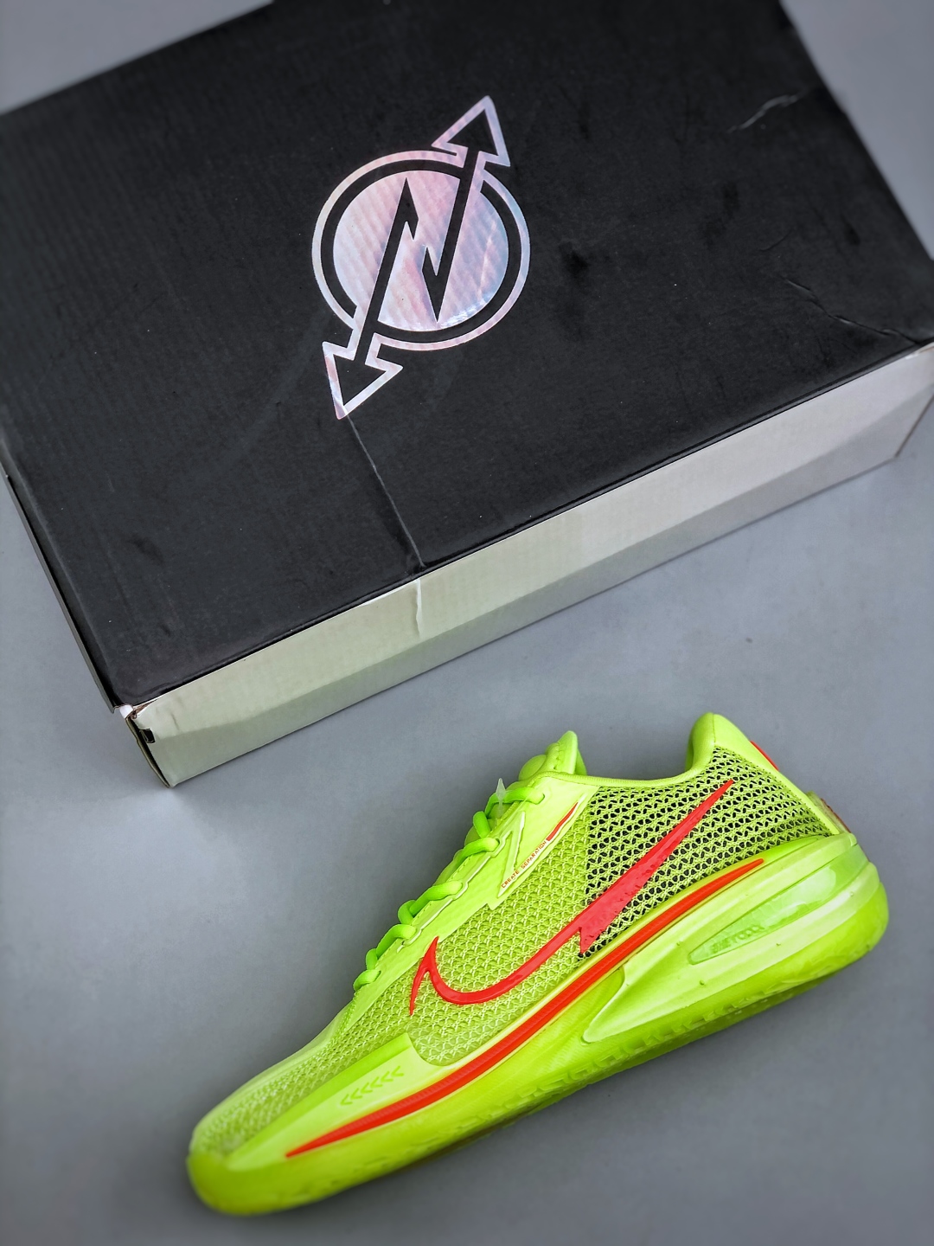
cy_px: 623
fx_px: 2051
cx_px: 467
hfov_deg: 25.7
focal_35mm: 57
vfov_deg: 33.8
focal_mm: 6.6
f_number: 2.8
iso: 20
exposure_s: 1/50
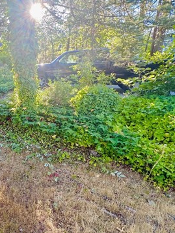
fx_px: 168
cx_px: -7
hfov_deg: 44.8
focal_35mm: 25
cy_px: 95
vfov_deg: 68.8
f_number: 2.2
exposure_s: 1/130
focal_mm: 2.22
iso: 40
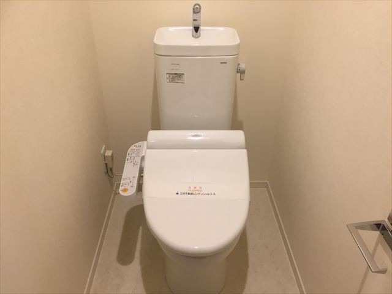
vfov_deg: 48.2
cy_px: 147
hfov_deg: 61.7
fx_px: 328
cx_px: 196
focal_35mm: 29
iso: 100
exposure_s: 1/33
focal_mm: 4.15
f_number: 2.2
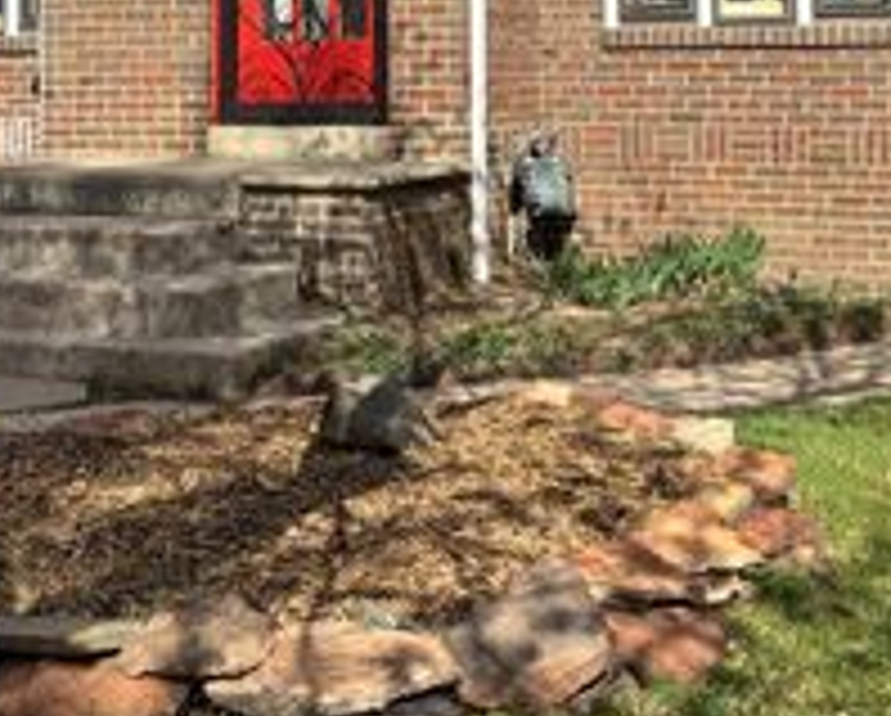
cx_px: 410
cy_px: -7
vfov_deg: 22.9
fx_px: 1690
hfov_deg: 29.5
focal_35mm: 64
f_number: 1.6
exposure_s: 1/3205
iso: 50
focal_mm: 5.96
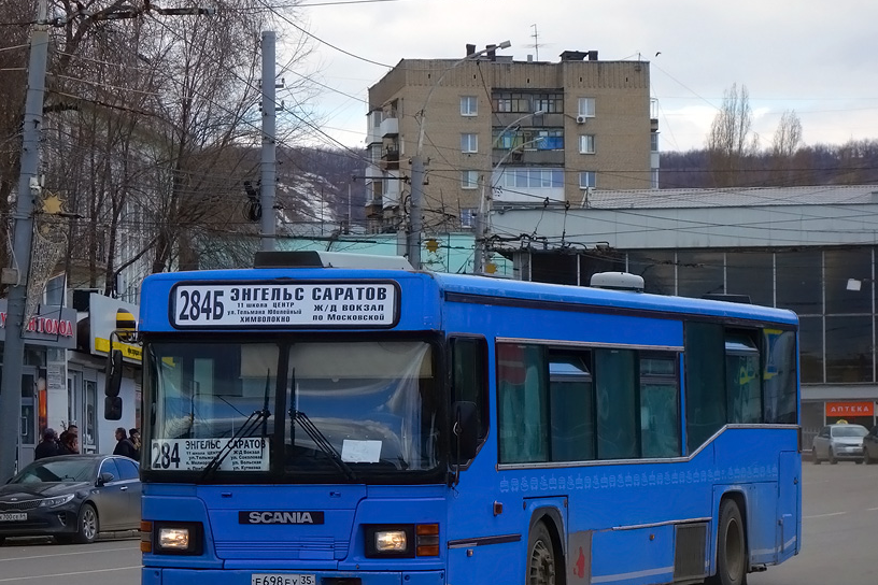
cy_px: 296
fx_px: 3585
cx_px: 395
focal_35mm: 147
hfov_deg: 14.0
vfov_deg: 9.3
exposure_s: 1/500
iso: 125
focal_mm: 37.1
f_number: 4.9
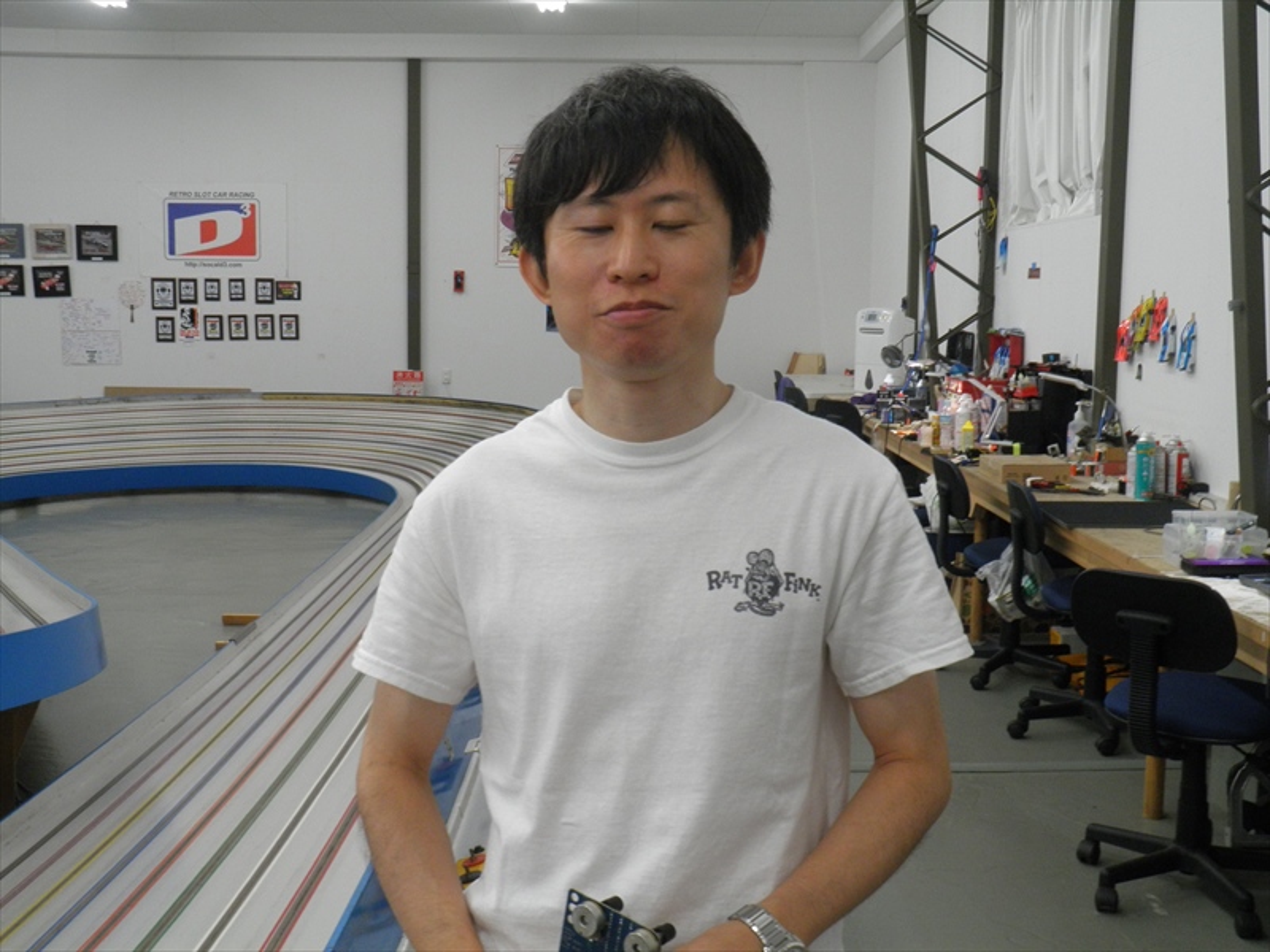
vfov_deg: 35.1
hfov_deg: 45.8
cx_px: 635
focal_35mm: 41
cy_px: 476
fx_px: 1504
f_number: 3.9
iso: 200
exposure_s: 1/30
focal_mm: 7.3
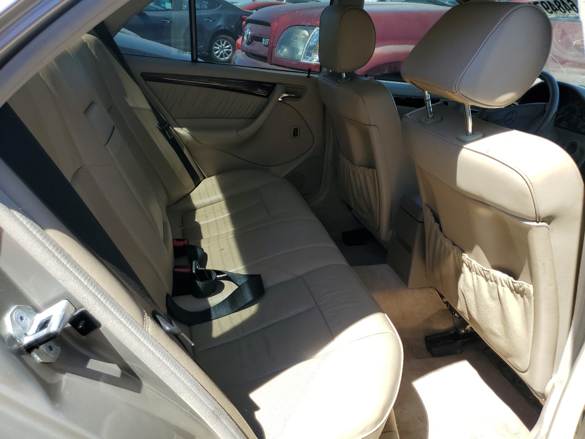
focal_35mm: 26
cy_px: 220
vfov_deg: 53.1
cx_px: 292
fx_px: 439
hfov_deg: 67.3
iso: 50
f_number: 1.5
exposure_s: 1/1000
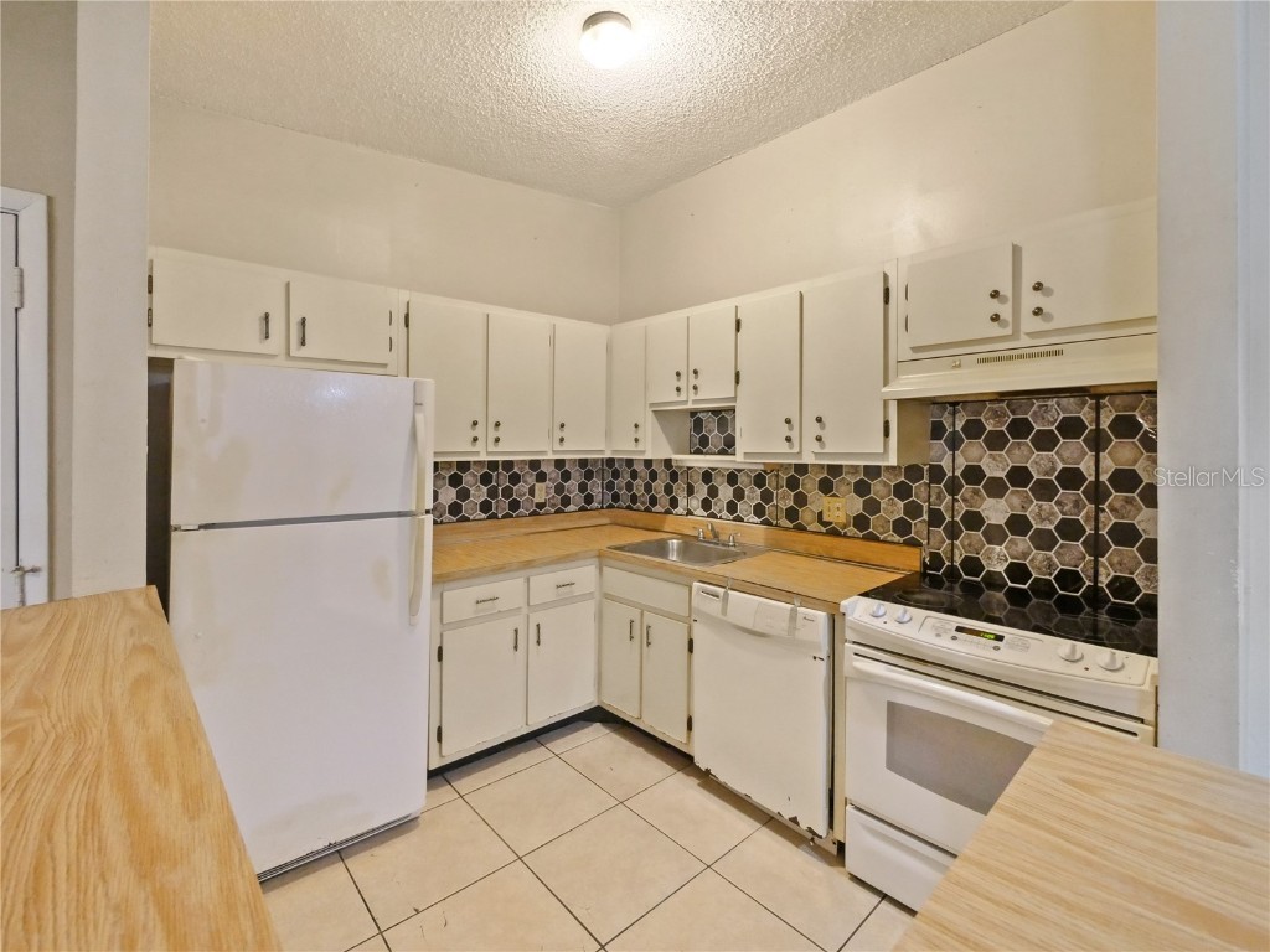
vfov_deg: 85.7
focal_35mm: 14
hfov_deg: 102.1
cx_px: 635
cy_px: 476
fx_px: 514
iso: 3200
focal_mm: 7
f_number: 4
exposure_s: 1/20
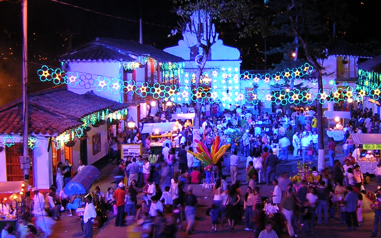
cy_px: 105
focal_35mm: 61
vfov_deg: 21.3
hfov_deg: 33.3
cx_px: 247
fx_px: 633
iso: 162
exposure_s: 1/3.4
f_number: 2.8
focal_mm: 5.6
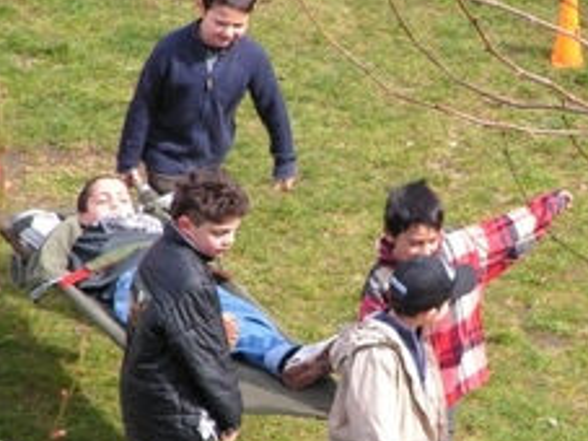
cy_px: 279
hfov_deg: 2.4
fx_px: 14227
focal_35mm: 838
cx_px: 370
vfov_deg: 1.8
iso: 100
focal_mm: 63
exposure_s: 1/500
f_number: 3.7
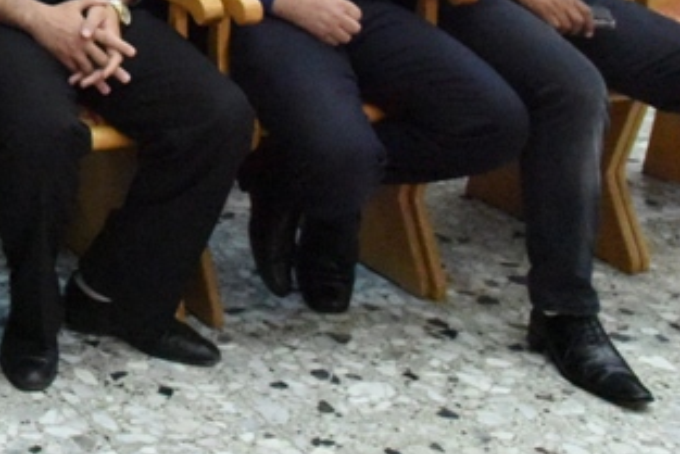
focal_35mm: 98
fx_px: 1852
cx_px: -363
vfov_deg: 13.2
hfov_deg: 18.3
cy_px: -216
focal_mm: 30
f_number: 8
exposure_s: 1/250
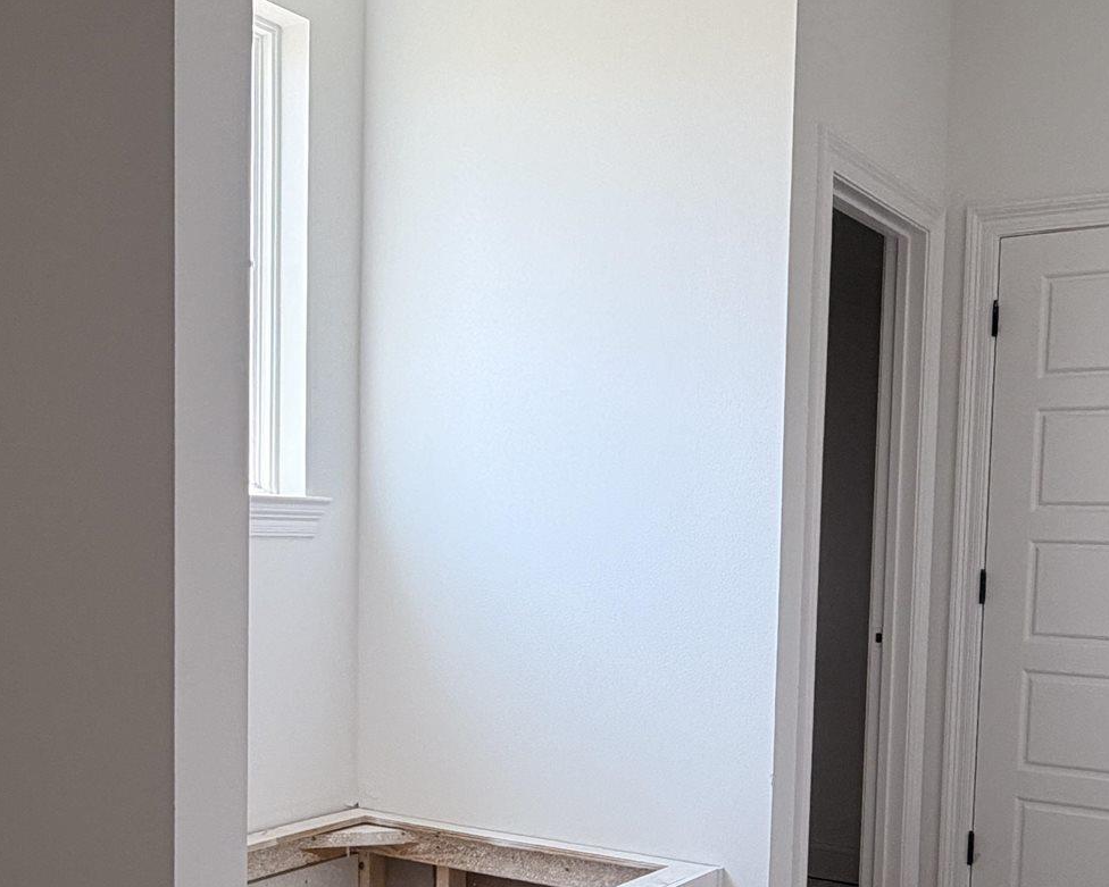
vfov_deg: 34.4
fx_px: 1411
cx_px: 585
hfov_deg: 42.9
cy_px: 634
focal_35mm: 43
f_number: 2.2
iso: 64
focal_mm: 2.22
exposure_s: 1/121
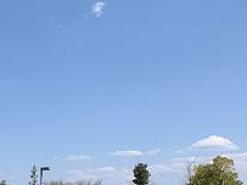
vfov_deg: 18.4
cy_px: 201
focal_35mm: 77
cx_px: -56
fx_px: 549
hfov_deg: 23.1
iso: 25
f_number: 1.8
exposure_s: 1/2309
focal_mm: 4.2
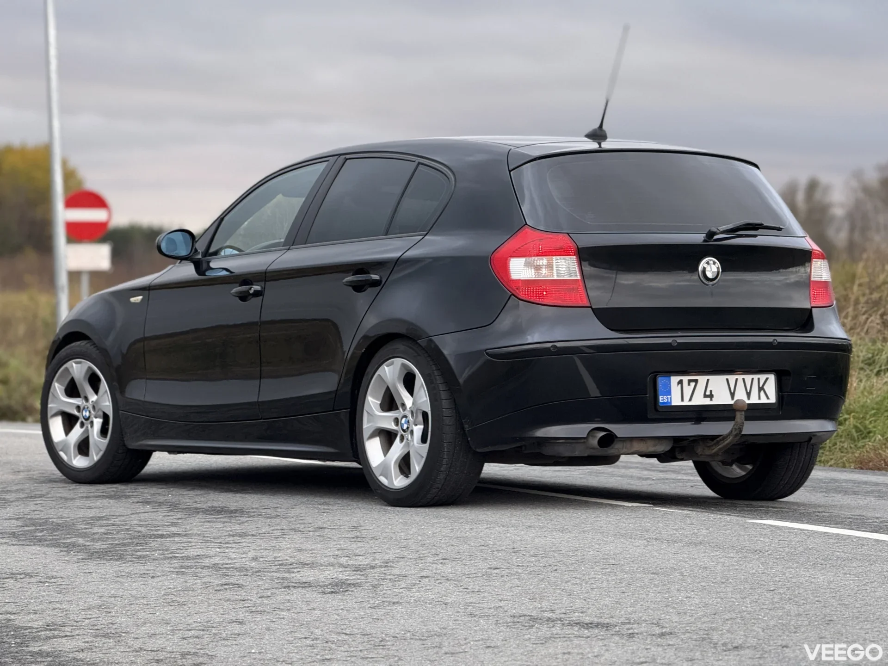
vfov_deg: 12.3
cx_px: 444
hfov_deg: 16.4
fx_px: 3078
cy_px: 333
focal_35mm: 120
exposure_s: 1/63
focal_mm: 15.66
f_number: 2.8
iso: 320
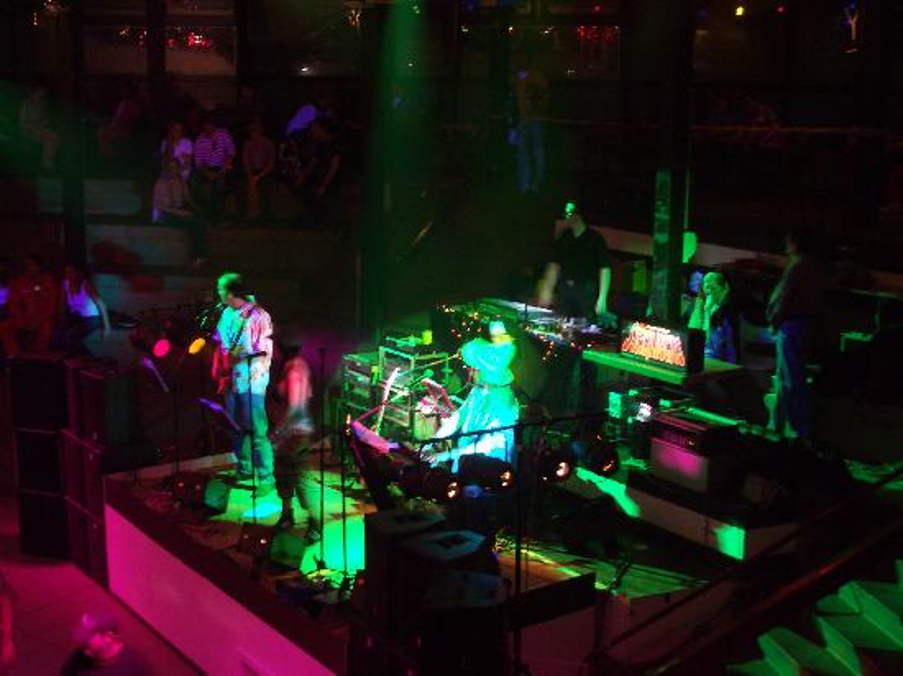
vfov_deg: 29.7
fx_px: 1278
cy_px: 338
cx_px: 452
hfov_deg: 38.9
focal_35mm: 49
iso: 200
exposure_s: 1/4
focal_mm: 8.2
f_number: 3.1
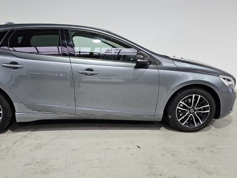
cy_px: 89
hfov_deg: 55.8
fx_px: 219
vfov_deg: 44.2
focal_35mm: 32
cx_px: 82
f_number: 1.7
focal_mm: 6.3
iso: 200
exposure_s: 1/180
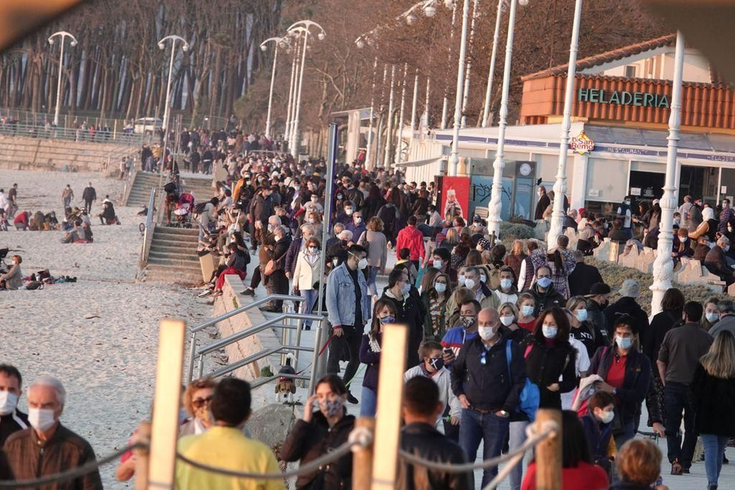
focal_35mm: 341
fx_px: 6962
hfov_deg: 6.0
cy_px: 245
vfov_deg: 4.0
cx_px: 368
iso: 800
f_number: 4
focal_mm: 124.94
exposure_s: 1/250
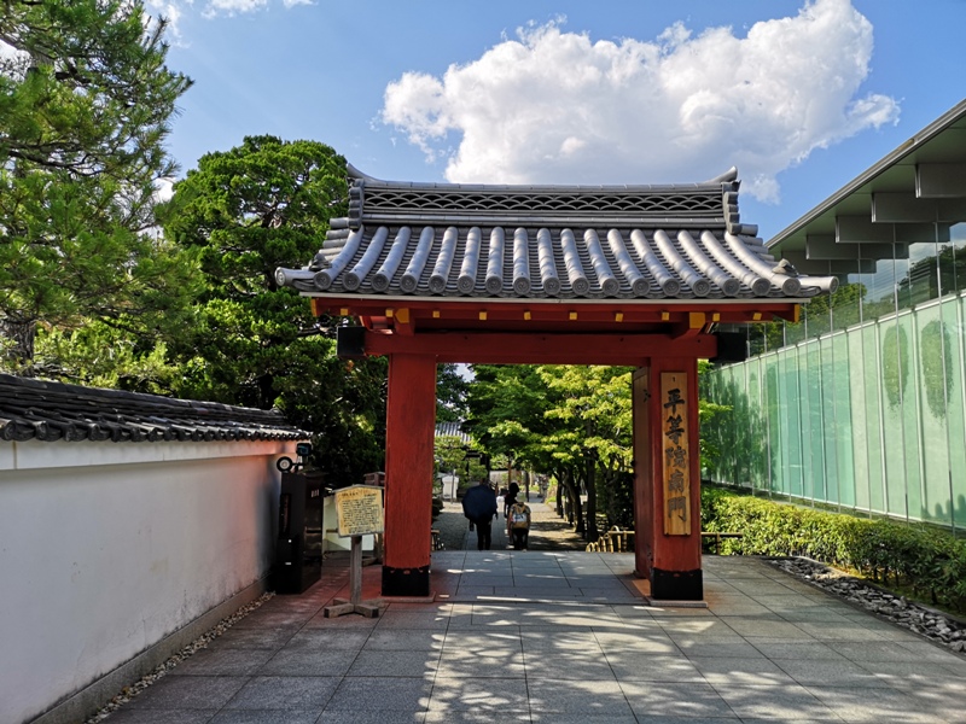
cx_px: 483
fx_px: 753
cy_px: 362
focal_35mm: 27
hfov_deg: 65.3
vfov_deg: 51.4
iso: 50
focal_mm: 3.95
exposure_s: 1/1898
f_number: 1.8
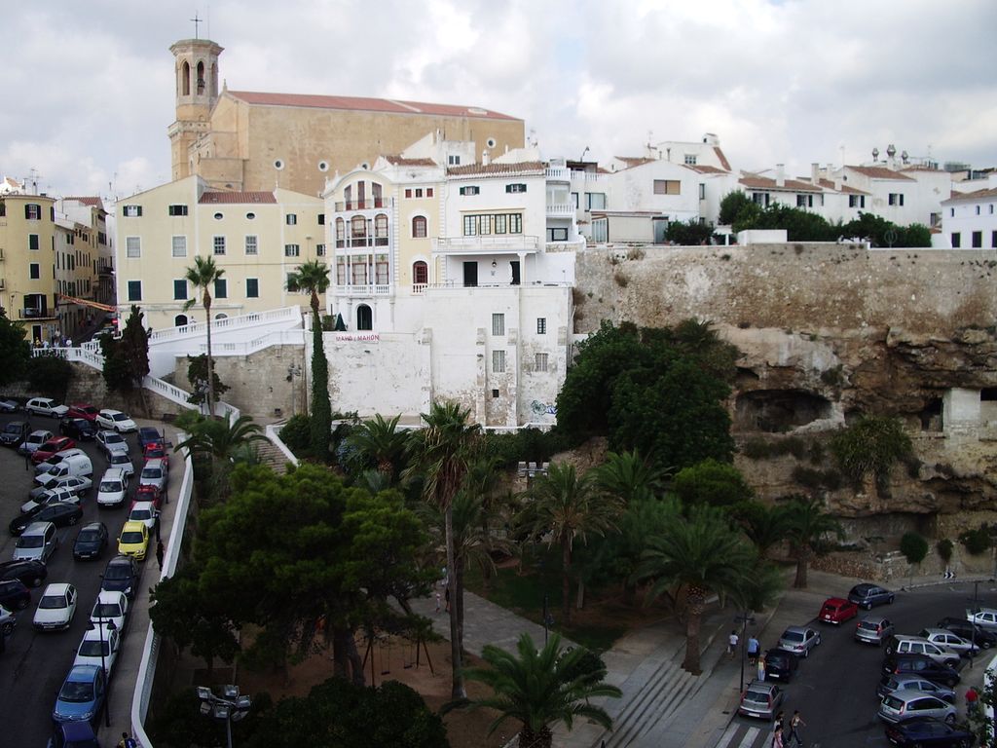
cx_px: 498
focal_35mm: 35
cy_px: 374
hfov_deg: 52.6
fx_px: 1008
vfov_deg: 40.7
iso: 50
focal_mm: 5.8
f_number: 4.3
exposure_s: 1/320
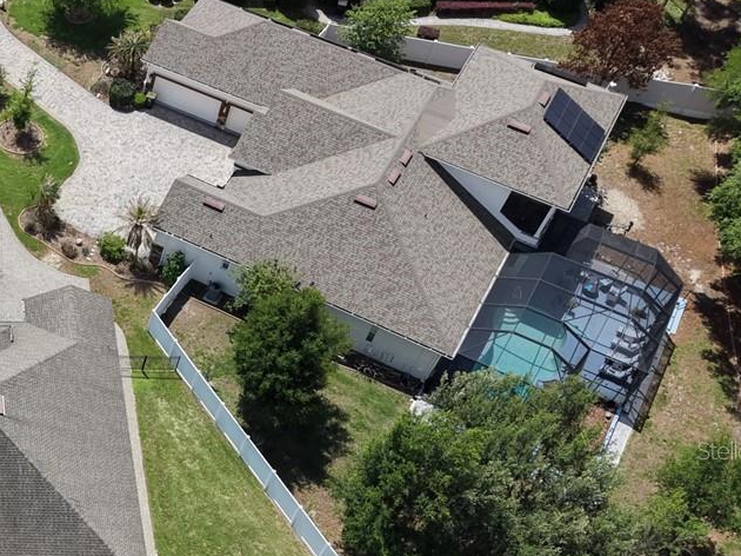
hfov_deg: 28.0
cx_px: -133
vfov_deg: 23.6
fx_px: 1305
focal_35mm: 61
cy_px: 450
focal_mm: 8.67
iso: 200
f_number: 1.8
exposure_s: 1/5000
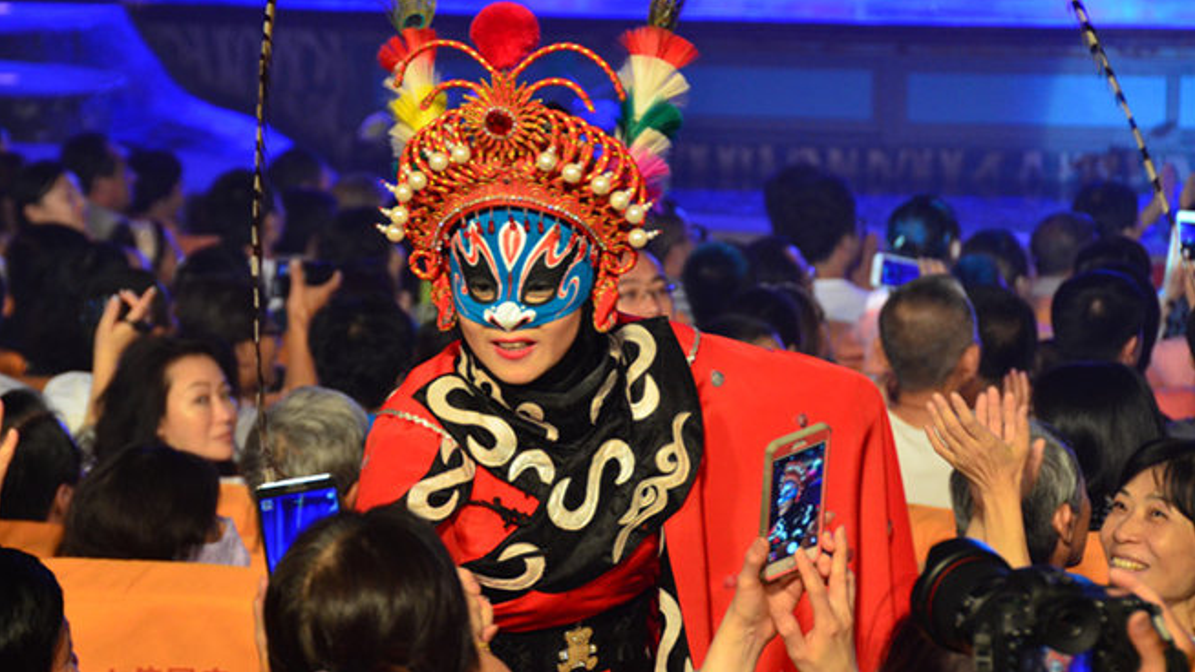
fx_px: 5406
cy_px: 322
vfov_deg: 7.1
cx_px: 550
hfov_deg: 12.6
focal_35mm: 171
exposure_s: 1/60
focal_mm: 95
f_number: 5.6
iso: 1600
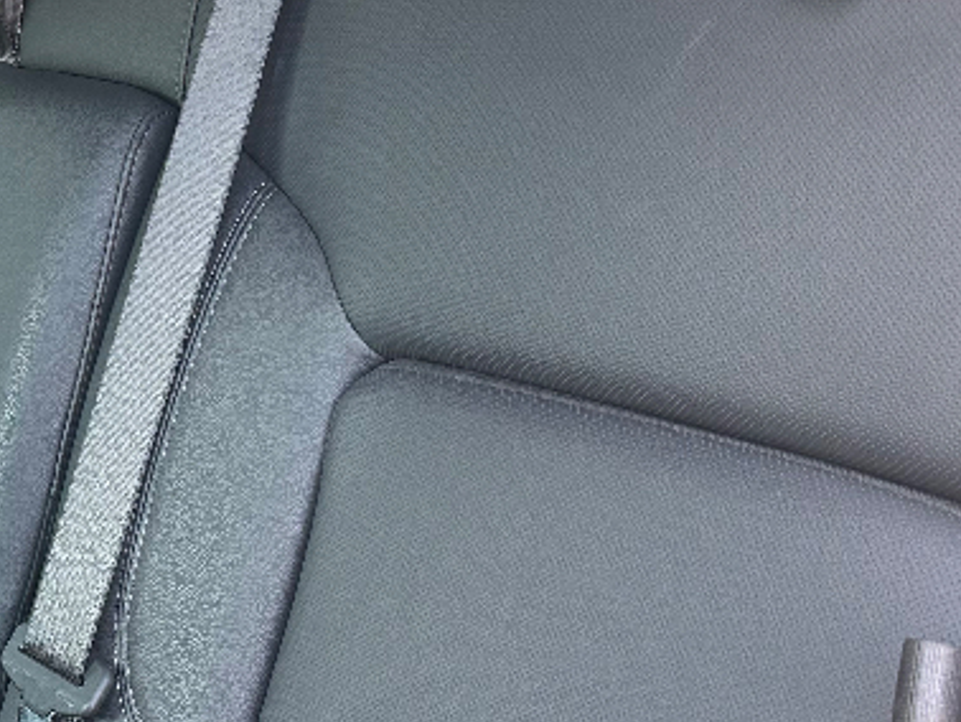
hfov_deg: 28.0
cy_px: 338
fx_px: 1806
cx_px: -5
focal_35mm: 65
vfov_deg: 22.6
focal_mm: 6.86
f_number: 1.78
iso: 160
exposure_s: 1/121
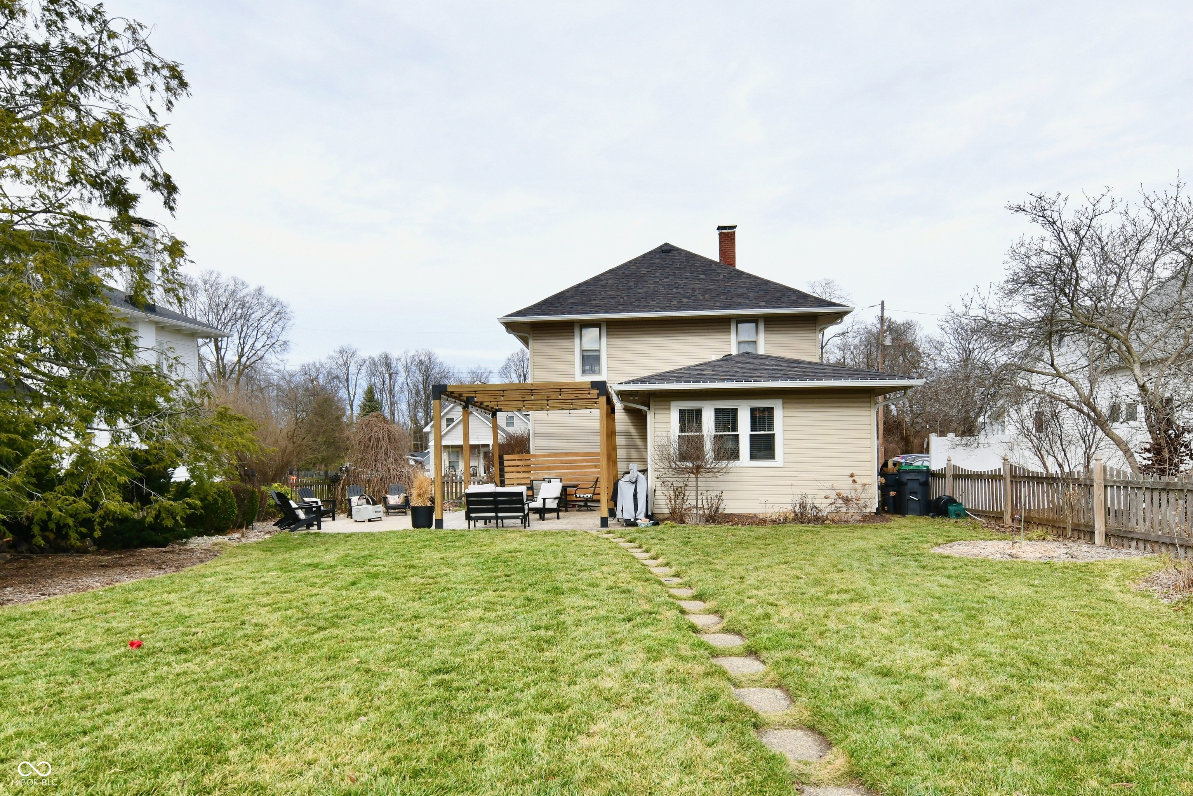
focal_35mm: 14
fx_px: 464
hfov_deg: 104.3
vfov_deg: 81.2
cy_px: 398
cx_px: 596
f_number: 9
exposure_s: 1/320
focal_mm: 14
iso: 400
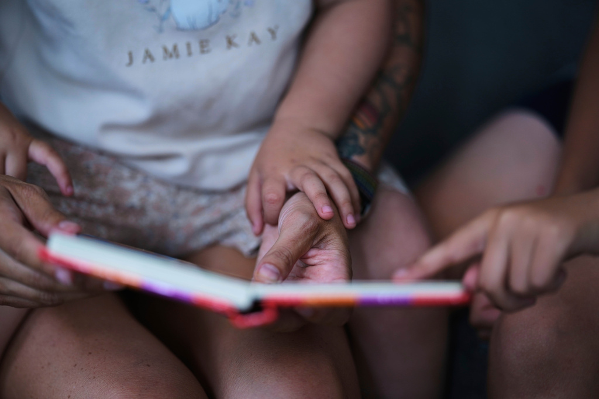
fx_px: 2246
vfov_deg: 10.2
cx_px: 300
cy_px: 200
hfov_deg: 15.2
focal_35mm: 135
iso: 320
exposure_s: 1/250
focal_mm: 135
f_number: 1.8
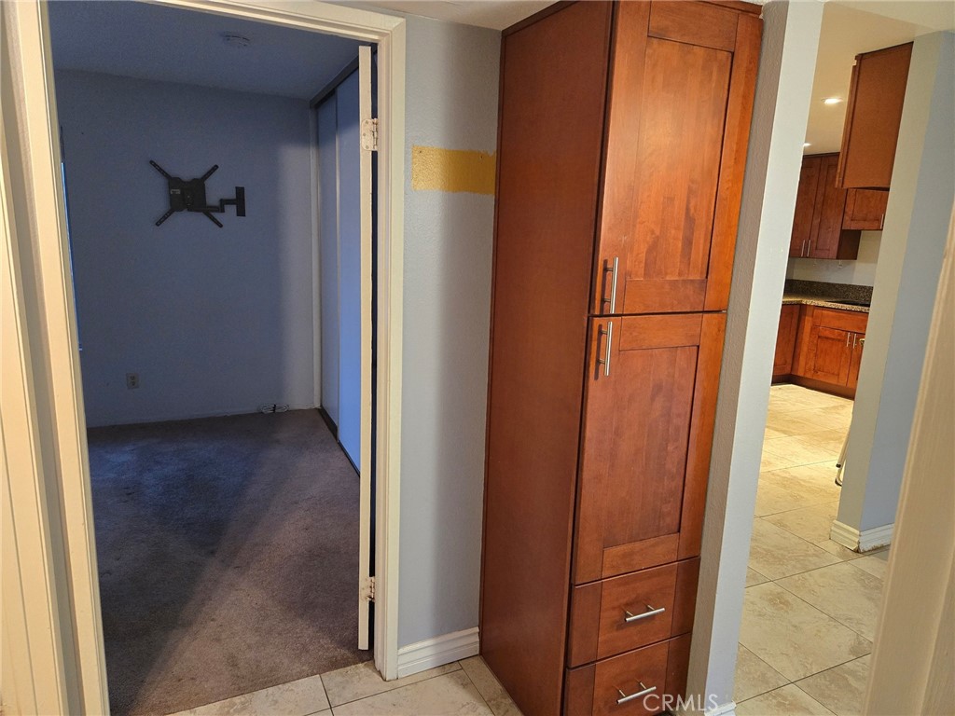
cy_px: 358
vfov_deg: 58.9
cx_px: 478
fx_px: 635
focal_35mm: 23
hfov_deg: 73.9
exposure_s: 1/120
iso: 640
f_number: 1.8
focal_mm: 5.4
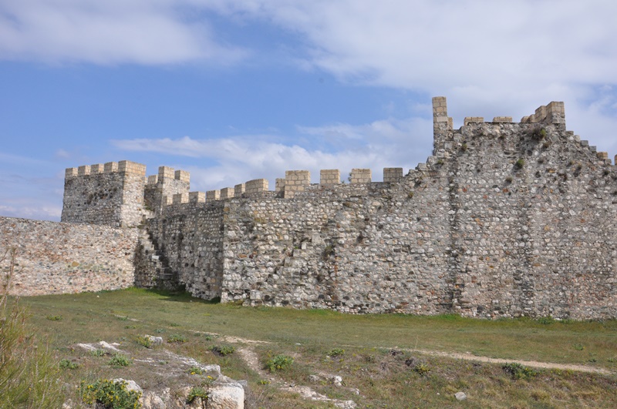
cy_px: 204
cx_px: 308
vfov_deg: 47.8
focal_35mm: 27
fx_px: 462
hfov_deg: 67.5
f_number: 14
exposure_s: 1/800
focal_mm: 18
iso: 640
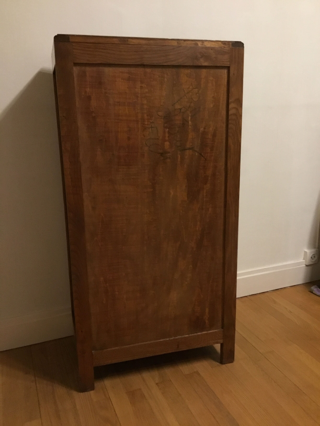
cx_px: 160
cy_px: 213
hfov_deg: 45.4
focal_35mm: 31
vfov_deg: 58.4
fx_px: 382
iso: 400
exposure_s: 1/17
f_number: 2.4
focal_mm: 3.3
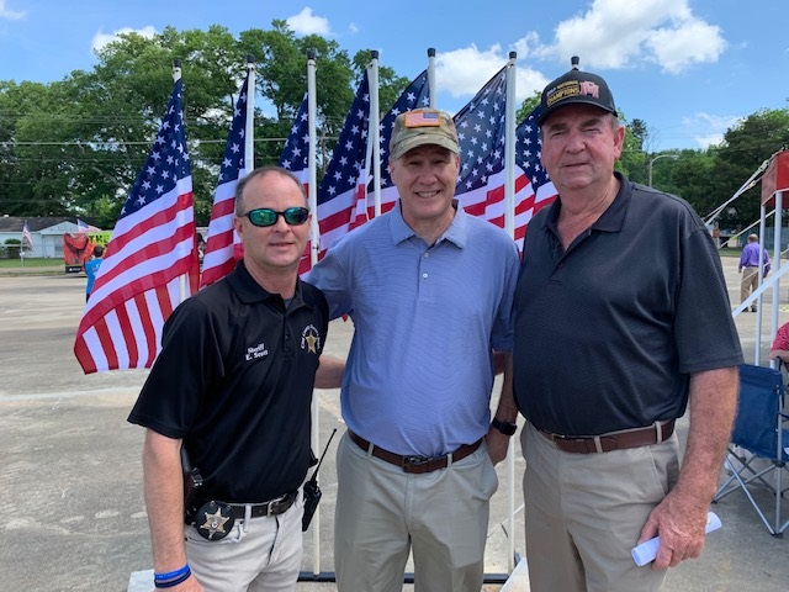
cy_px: 296
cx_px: 394
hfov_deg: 67.3
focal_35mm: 26
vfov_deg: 53.1
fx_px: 593
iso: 25
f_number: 1.8
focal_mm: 4.25
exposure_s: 1/543
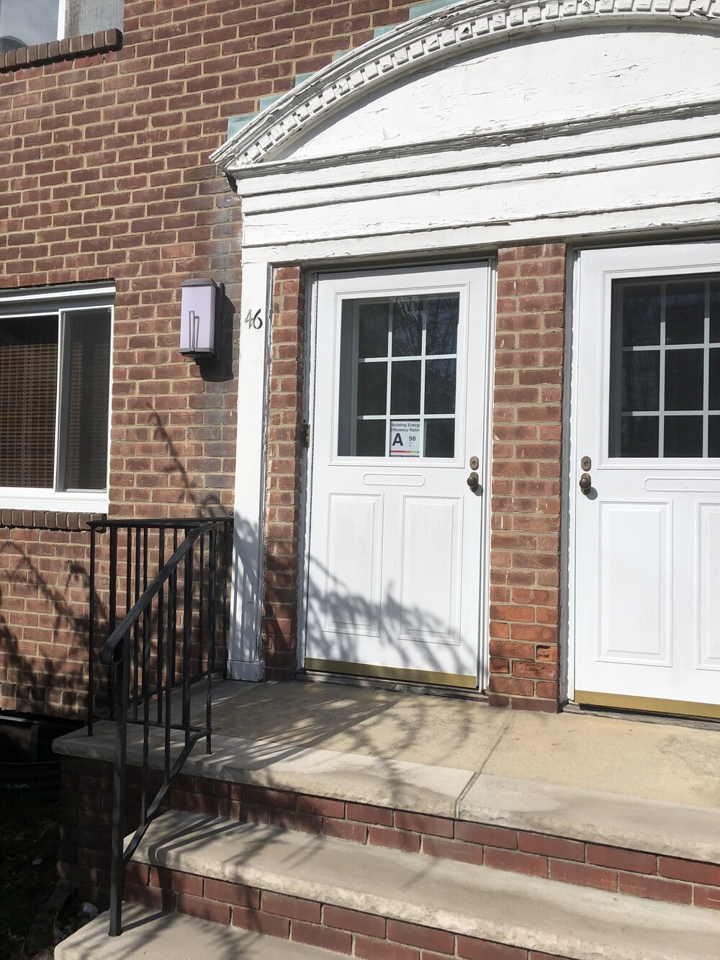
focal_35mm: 28
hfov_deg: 49.8
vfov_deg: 63.4
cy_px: 480
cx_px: 360
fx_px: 776
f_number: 1.8
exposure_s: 1/4367
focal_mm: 3.99
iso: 25
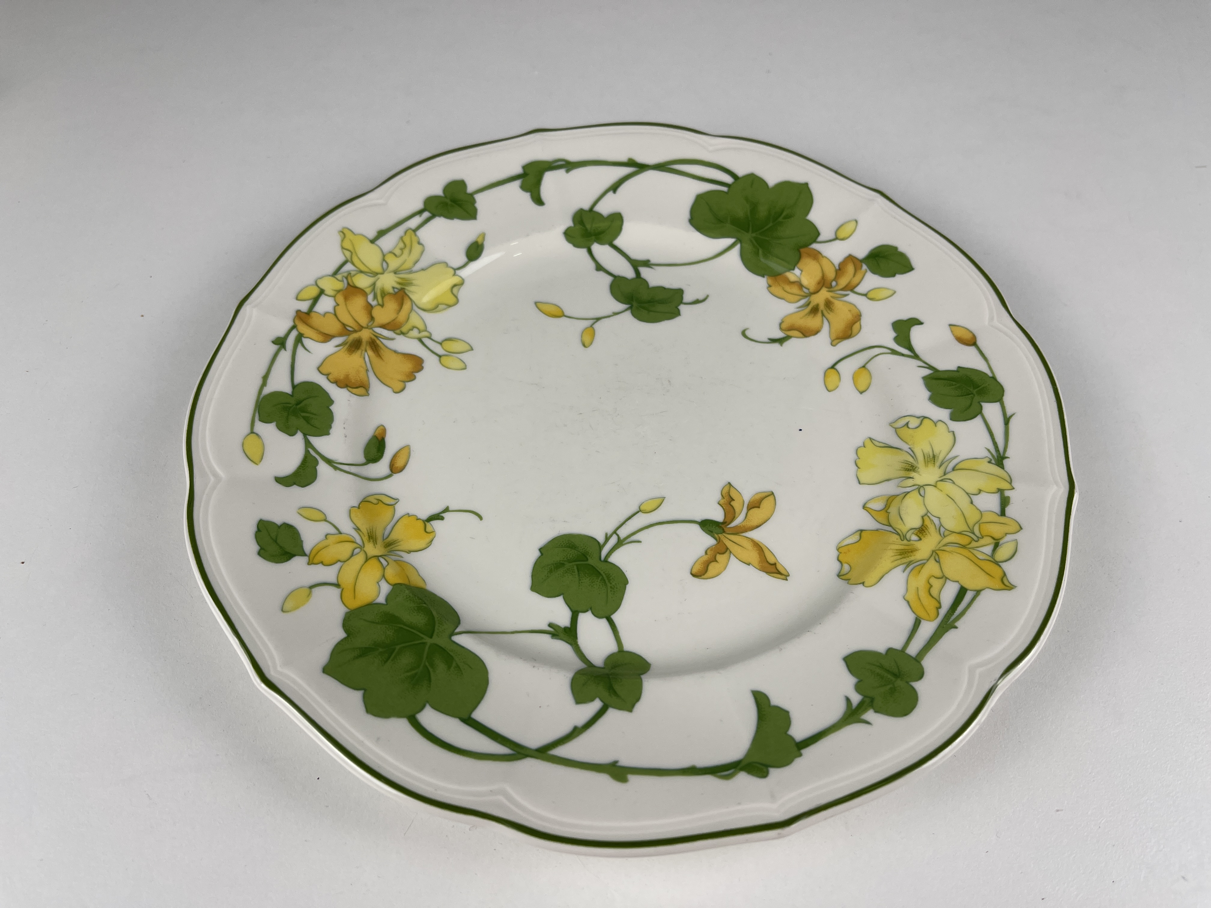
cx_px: 606
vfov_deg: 54.9
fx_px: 875
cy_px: 454
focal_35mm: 25
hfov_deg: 69.4
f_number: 1.6
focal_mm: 5.1
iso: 32
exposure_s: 1/330
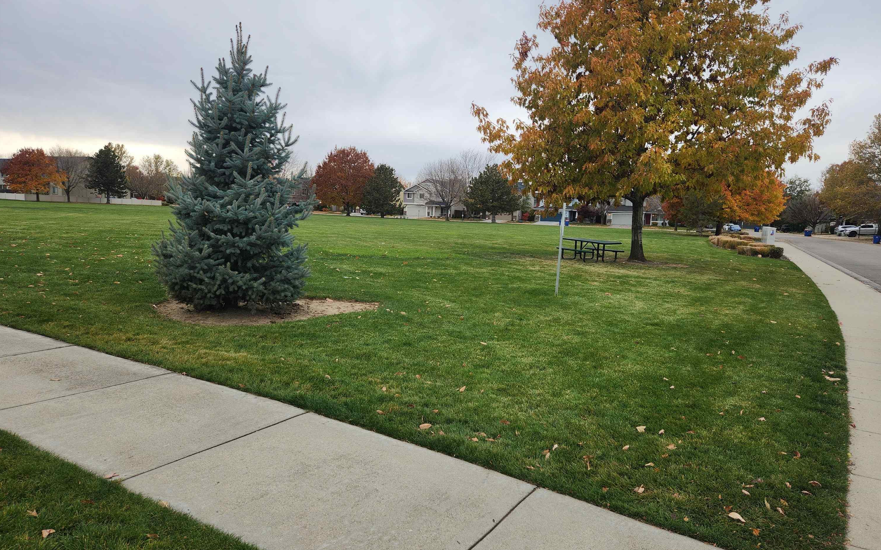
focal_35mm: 25
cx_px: 450
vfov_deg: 49.3
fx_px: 600
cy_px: 277
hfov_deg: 72.5
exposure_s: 1/181
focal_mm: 5.4
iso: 20
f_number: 1.8
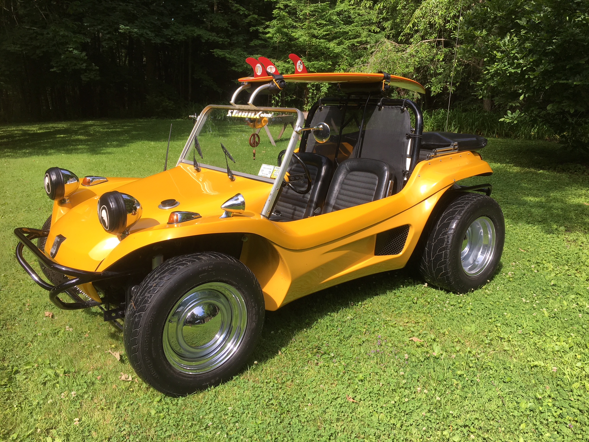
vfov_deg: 48.2
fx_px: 493
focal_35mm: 29
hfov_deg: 61.7
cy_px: 221
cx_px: 294
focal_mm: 4.15
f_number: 2.2
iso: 25
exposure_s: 1/615
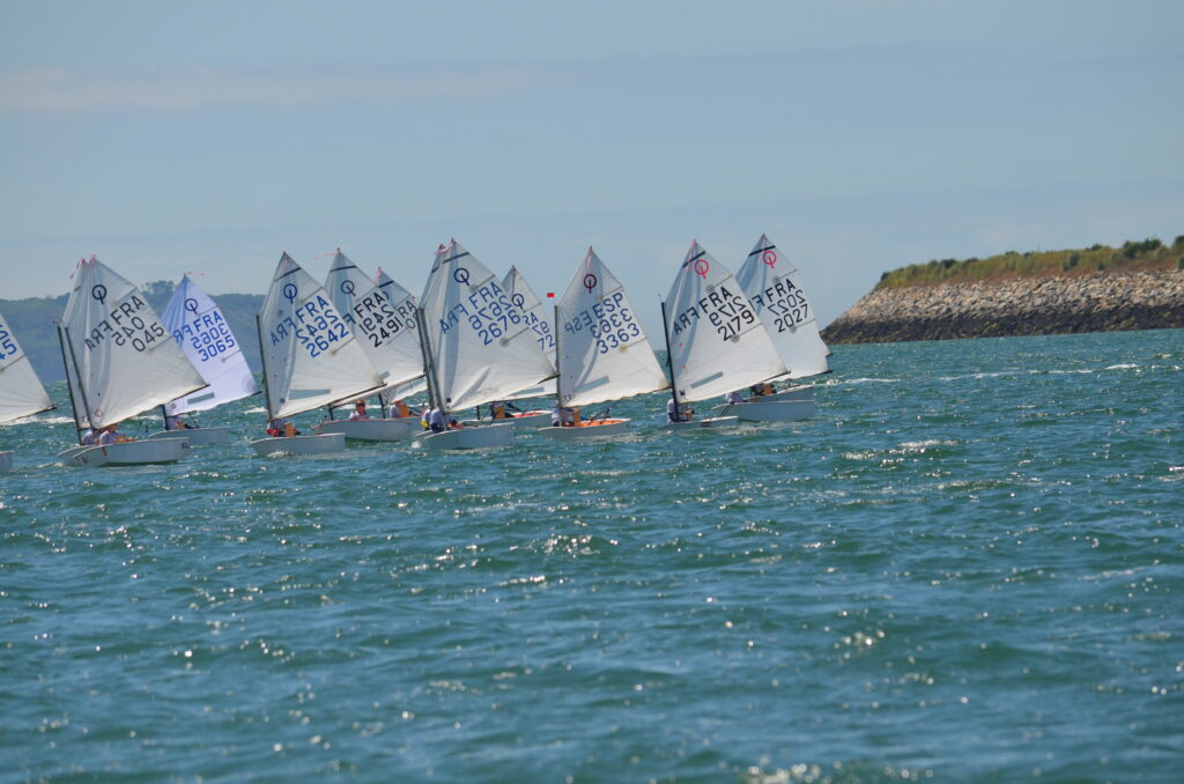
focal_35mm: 330
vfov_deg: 4.1
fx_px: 10830
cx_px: 592
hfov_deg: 6.3
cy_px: 392
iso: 360
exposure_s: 1/2000
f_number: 8
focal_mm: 220
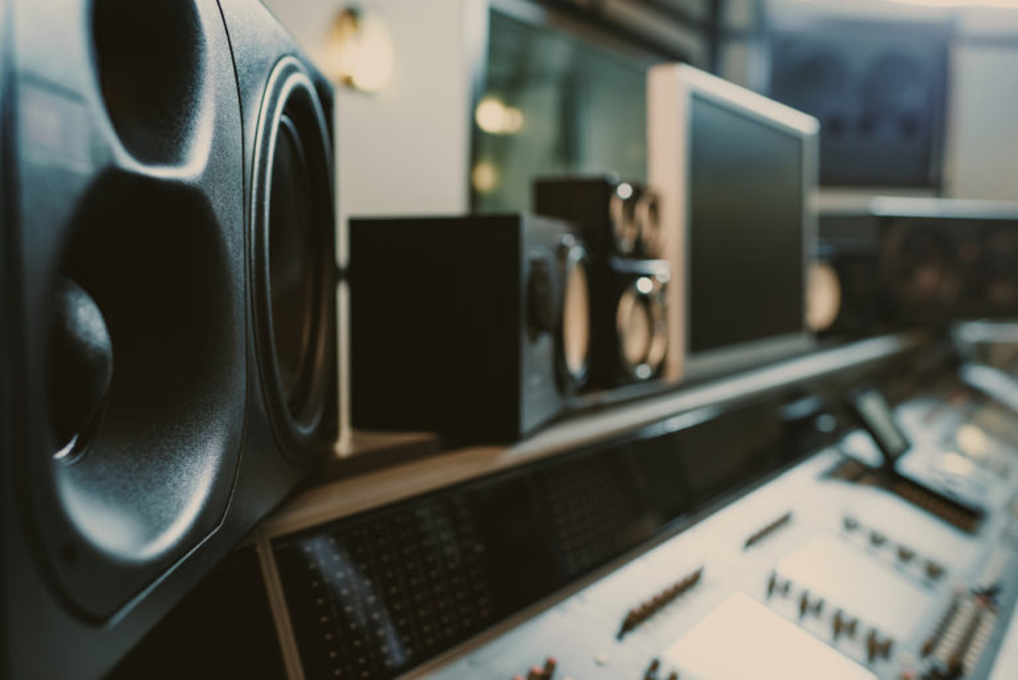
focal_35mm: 35
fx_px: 990
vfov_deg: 37.9
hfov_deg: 54.4
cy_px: 340
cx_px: 509
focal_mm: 35
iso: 500
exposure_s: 1/160
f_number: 2.8
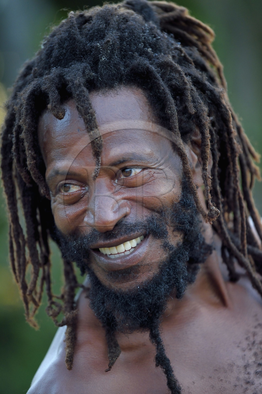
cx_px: 131
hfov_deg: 6.9
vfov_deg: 10.3
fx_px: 2185
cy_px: 197
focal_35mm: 200
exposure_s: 1/80
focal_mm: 200
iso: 1000
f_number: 2.8
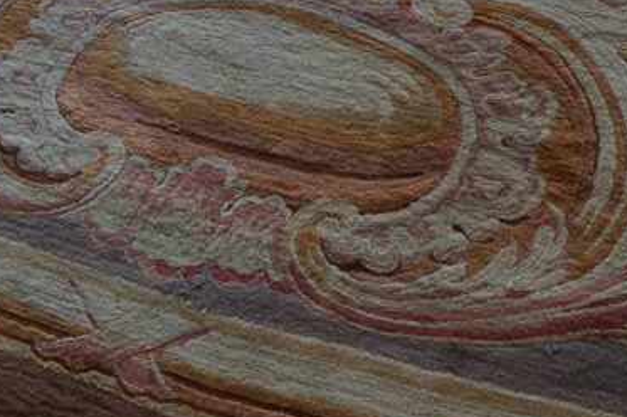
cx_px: 319
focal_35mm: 46
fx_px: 797
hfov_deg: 42.9
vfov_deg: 29.3
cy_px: 213
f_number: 4
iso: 1600
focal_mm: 19
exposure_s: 1/60
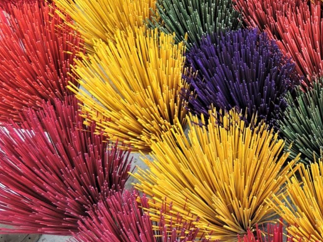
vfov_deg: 22.0
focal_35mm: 66
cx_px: 347
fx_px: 616
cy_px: 60
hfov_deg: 27.2
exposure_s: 1/60
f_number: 3.1
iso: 80
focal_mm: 5.3
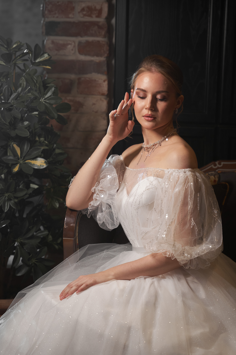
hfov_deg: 19.5
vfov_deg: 28.8
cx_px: 118
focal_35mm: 70
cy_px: 178
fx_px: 688
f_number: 3.5
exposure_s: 1/200
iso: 800
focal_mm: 70
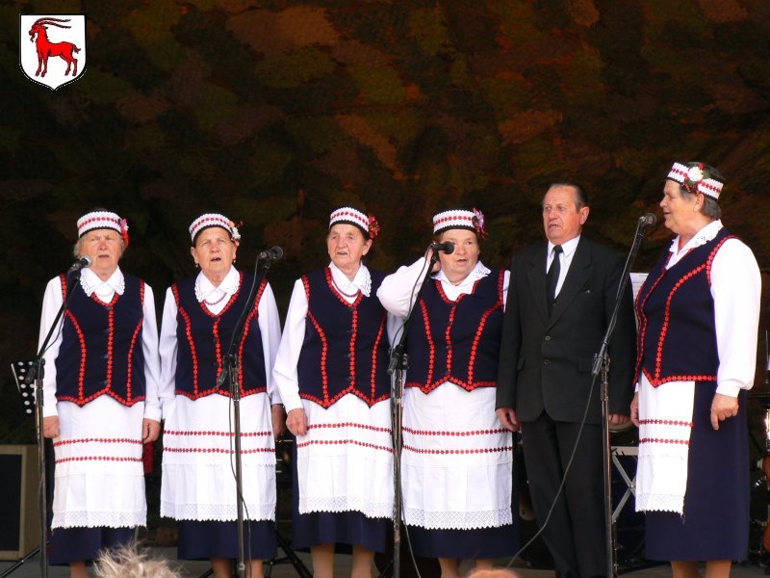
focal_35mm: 168
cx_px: 385
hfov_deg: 11.8
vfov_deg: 8.8
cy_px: 289
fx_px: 3737
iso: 80
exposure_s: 1/50
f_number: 3.6
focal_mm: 28
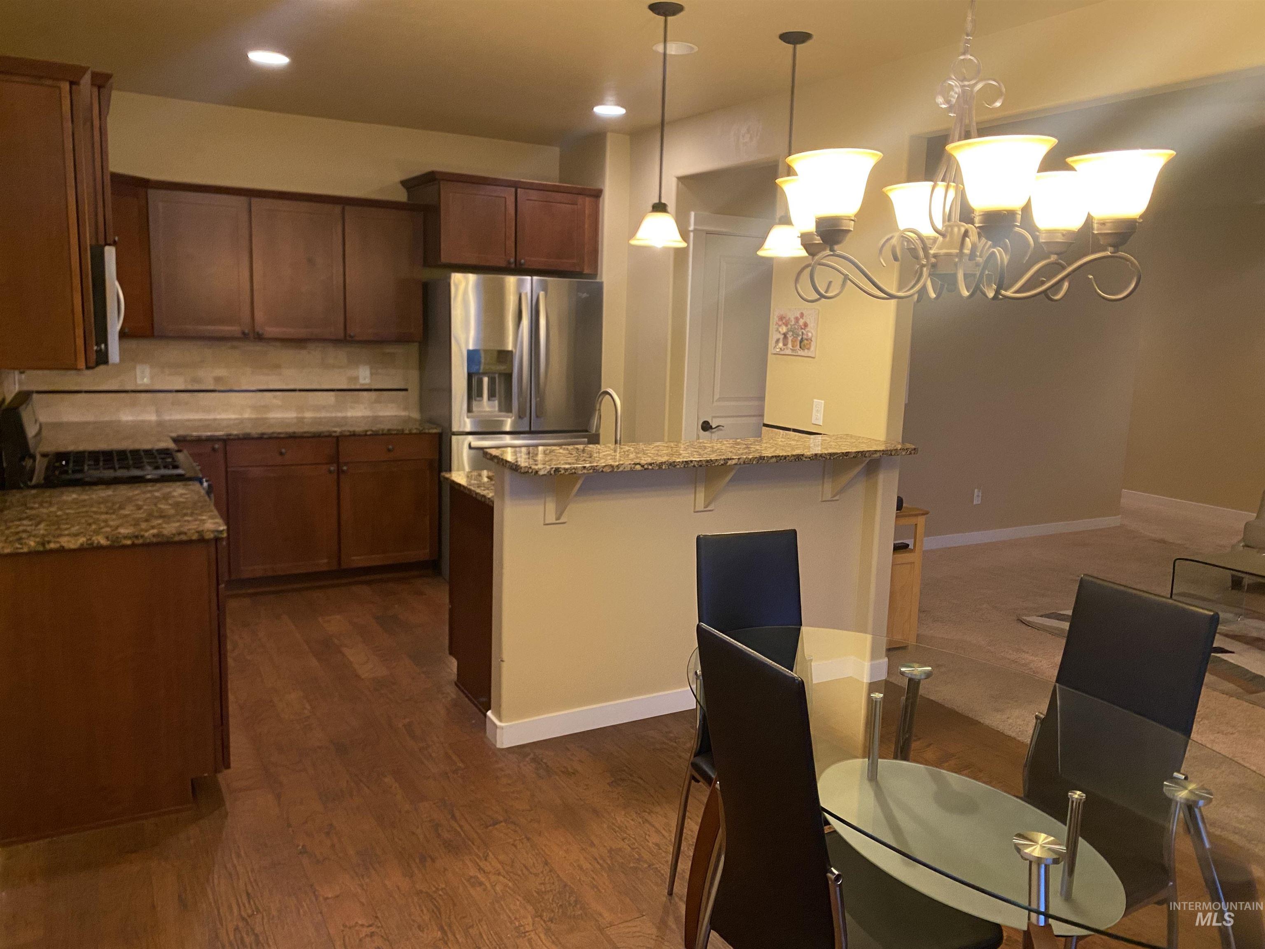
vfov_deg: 53.1
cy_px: 474
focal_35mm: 26
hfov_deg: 67.3
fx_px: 950
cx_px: 632
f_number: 1.8
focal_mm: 4.25
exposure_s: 1/60
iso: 160
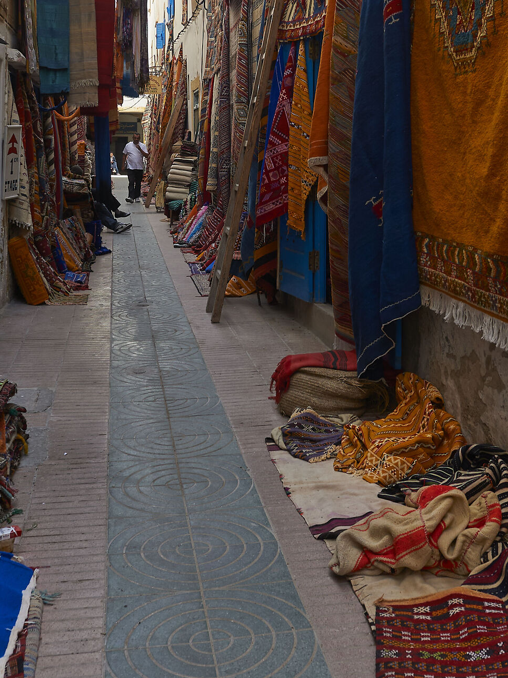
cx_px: 293
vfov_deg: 42.7
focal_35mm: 43
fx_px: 842
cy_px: 183
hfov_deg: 33.5
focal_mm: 24
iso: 200
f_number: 6.3
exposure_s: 1/125
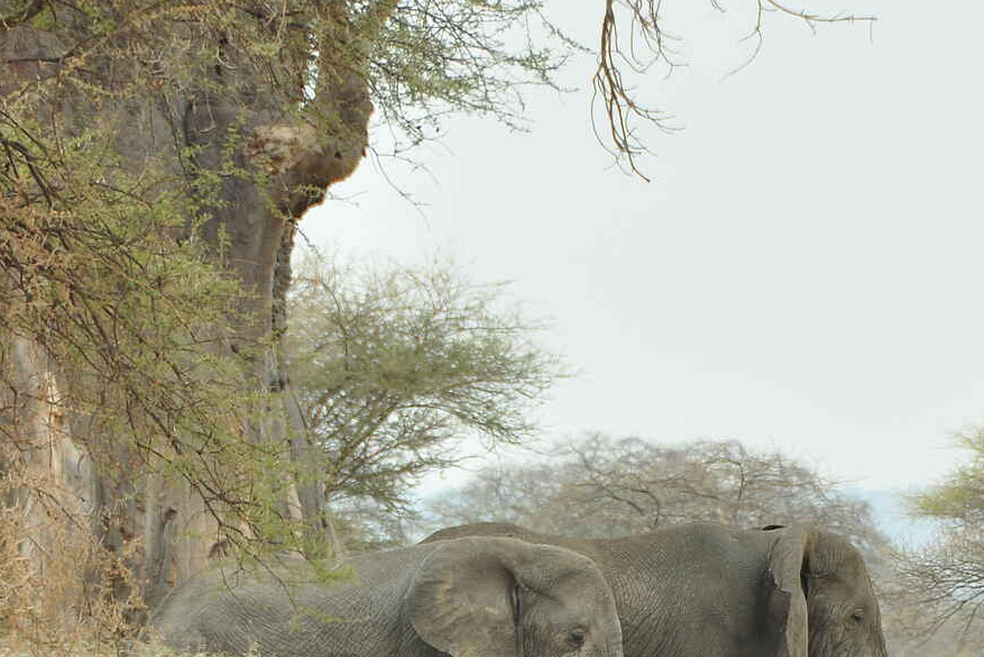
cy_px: 620
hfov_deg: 3.1
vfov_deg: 2.1
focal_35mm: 656
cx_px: 666
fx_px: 17932
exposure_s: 1/400
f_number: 5.6
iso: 200
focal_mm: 200
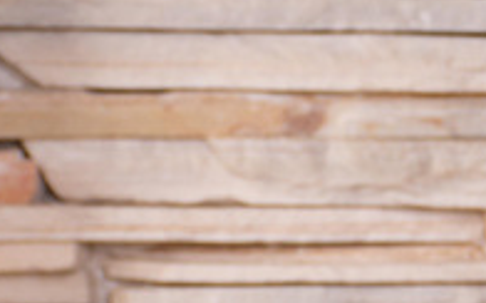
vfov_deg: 2.5
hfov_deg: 4.0
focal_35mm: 525
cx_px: 858
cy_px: 199
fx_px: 6946
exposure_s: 1/160
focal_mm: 56
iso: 100
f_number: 5.6
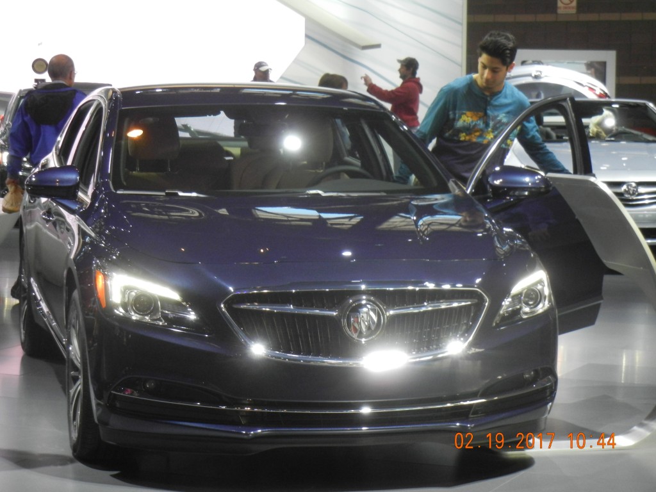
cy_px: 246
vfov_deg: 14.5
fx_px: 1933
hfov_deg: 19.3
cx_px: 328
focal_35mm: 102
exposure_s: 1/72.6
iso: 640
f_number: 4.5
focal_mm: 18.3
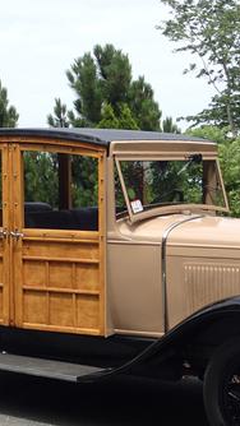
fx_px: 814
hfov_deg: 16.7
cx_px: 82
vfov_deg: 29.3
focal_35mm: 72
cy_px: 213
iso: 100
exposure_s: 1/500
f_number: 4.5
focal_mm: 9
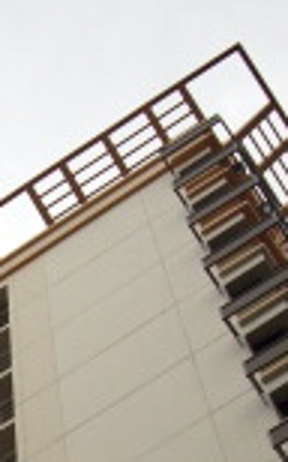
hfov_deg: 9.2
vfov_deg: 14.6
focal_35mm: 140
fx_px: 1761
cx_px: -48
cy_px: 504
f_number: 2.8
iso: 80
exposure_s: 1/250
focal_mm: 6.2
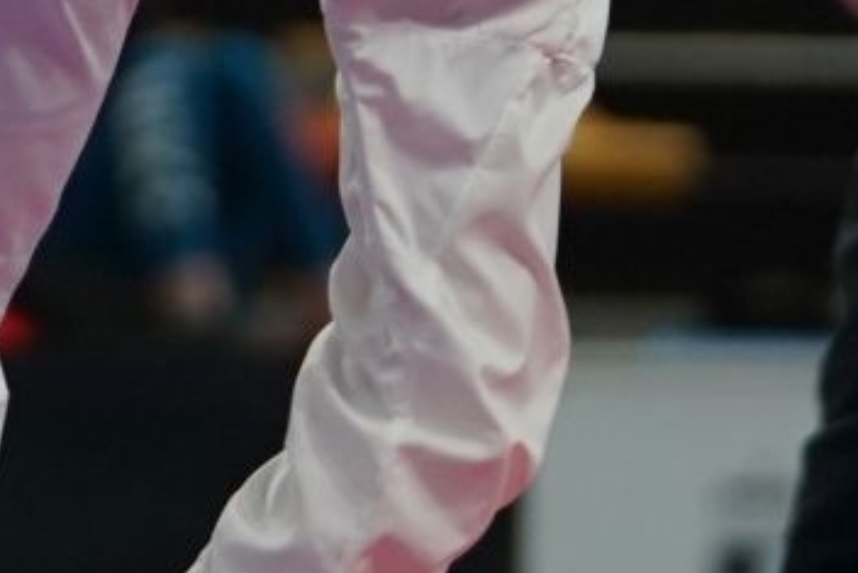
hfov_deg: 2.1
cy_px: -771
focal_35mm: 972
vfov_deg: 1.4
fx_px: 23174
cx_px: -448
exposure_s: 1/1000
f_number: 2.8
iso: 1250
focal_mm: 127
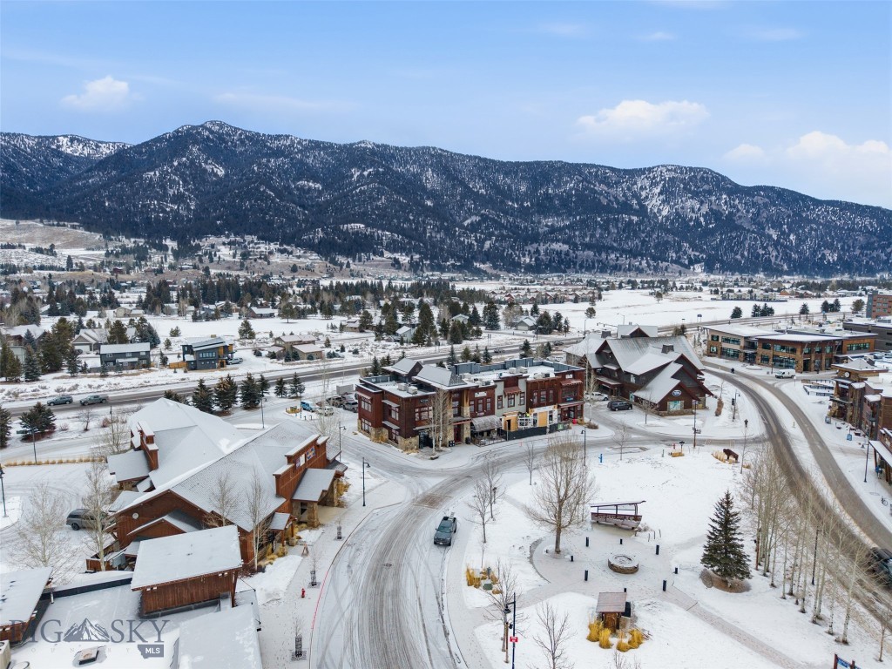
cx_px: 446
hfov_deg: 71.6
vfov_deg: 56.8
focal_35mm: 24
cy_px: 334
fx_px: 618
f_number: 1.8
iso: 110
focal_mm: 8.7
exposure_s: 1/1250
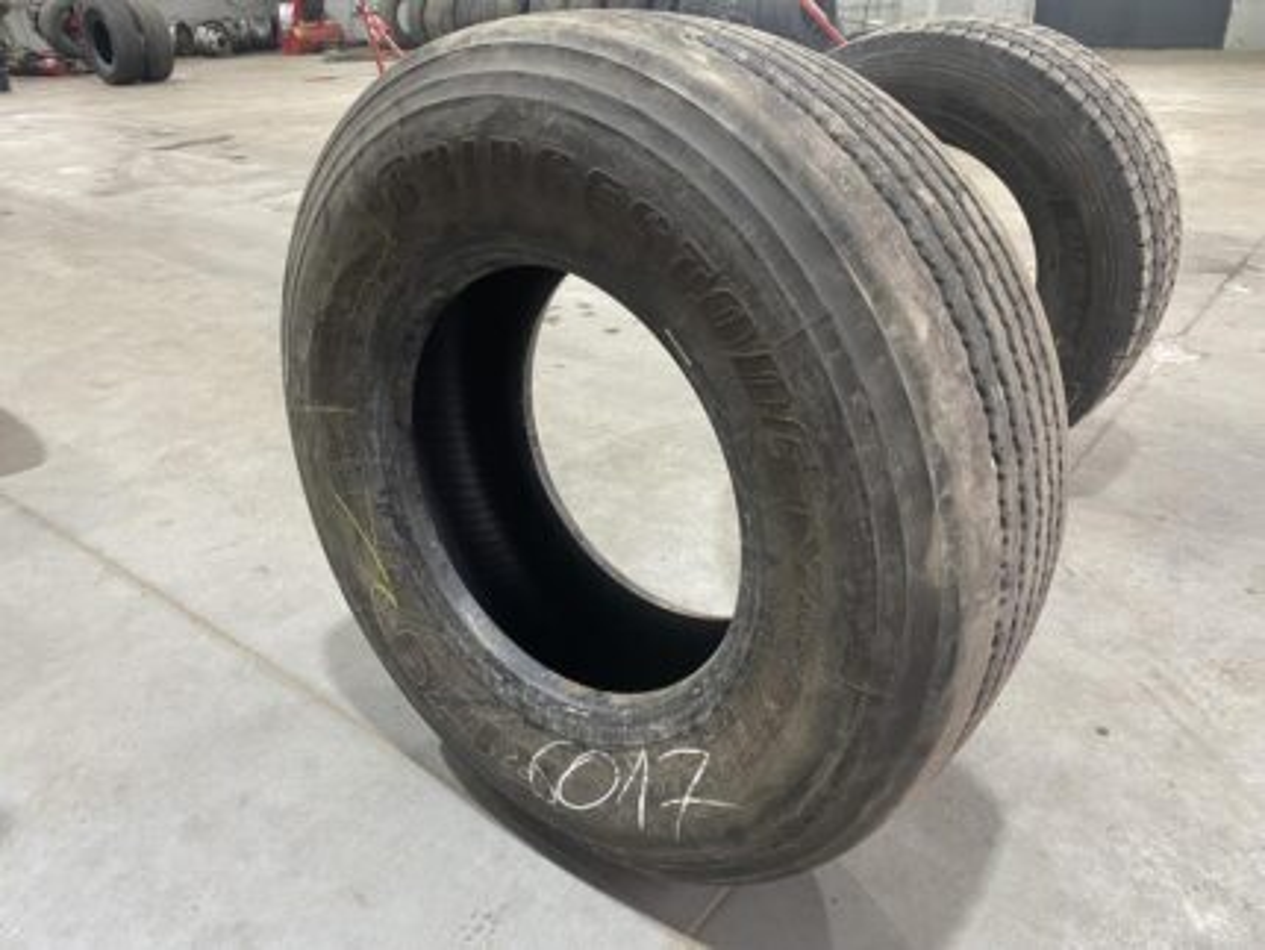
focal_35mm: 26
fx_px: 951
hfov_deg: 67.3
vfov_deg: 53.1
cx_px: 632
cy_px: 475
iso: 125
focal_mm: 4.25
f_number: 1.8
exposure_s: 1/50
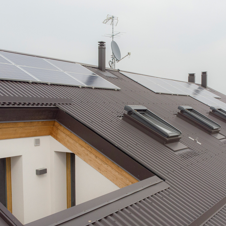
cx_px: 147
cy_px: 132
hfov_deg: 40.5
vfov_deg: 40.8
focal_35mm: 41
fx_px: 303
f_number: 2.8
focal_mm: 4.5
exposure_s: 1/750
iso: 100
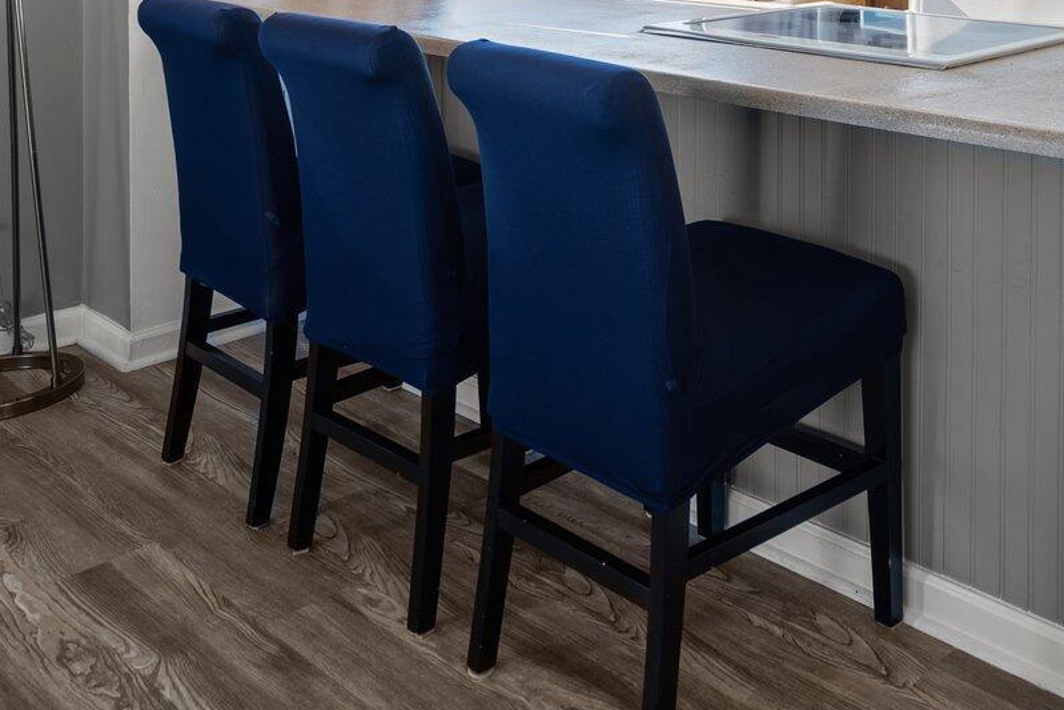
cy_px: -150
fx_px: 1212
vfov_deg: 28.3
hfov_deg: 45.2
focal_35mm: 41
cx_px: 843
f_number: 4
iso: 250
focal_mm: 16
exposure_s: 1/25
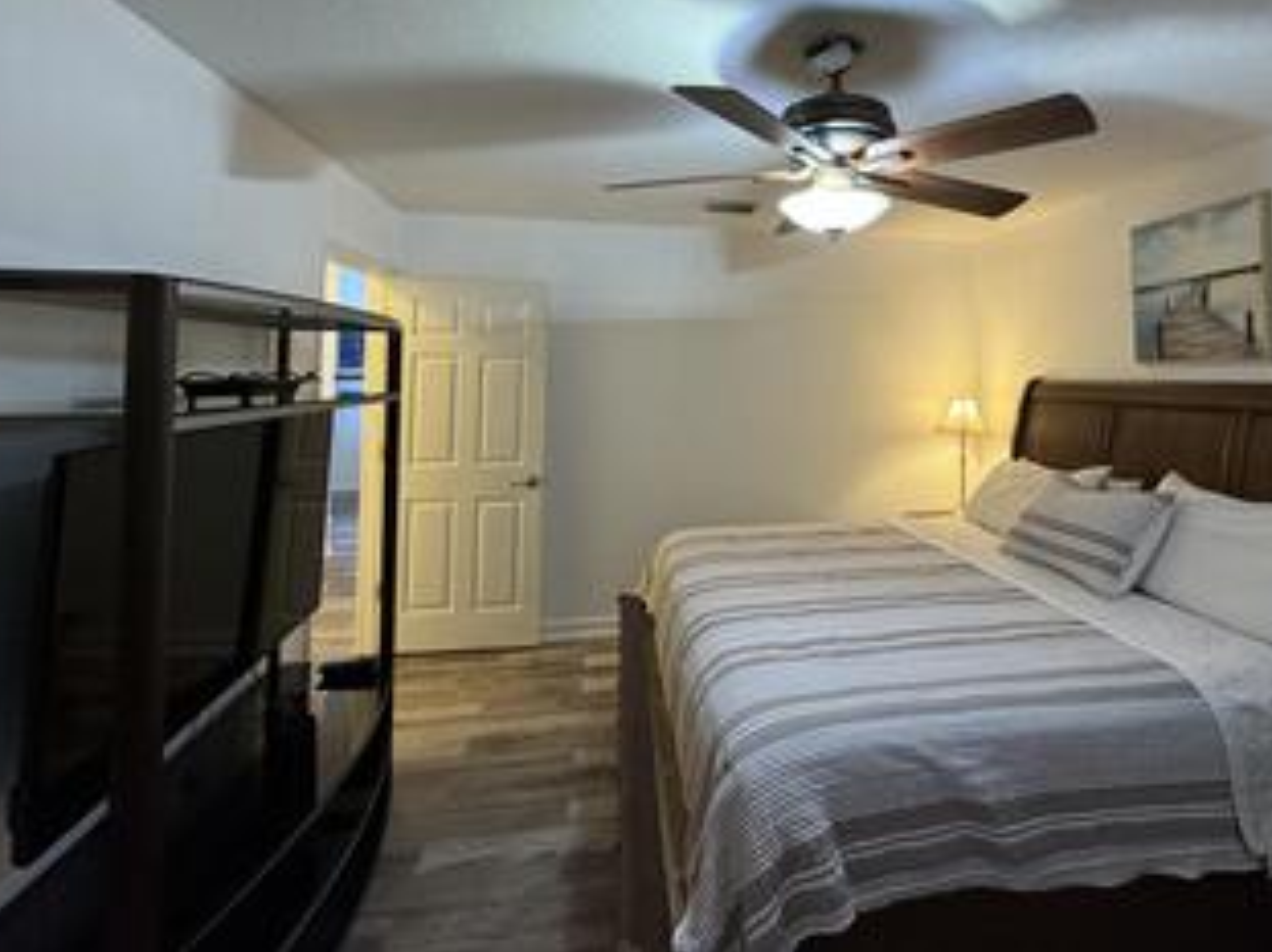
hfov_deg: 86.9
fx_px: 661
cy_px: 343
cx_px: 753
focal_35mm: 18
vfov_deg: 70.1
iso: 250
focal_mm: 2.22
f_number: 2.2
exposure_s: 1/60
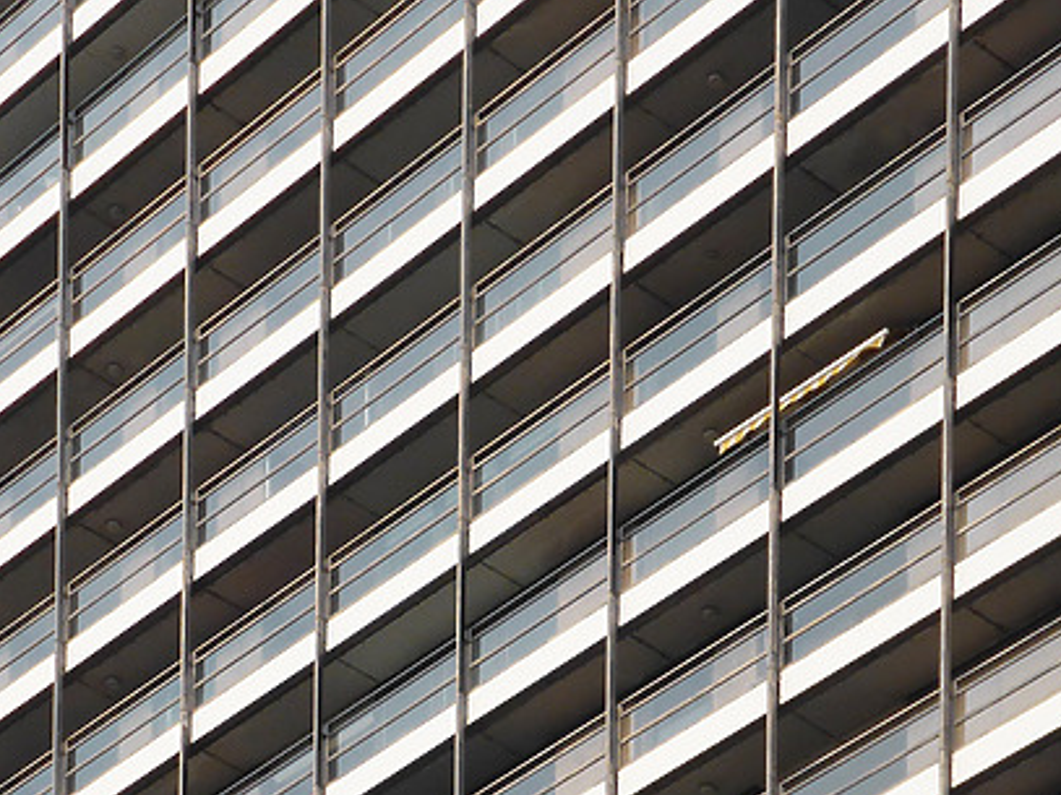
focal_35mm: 230
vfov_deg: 6.5
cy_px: 546
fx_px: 7048
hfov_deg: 8.6
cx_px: 540
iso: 100
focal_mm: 17.1
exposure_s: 1/400
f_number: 5.3
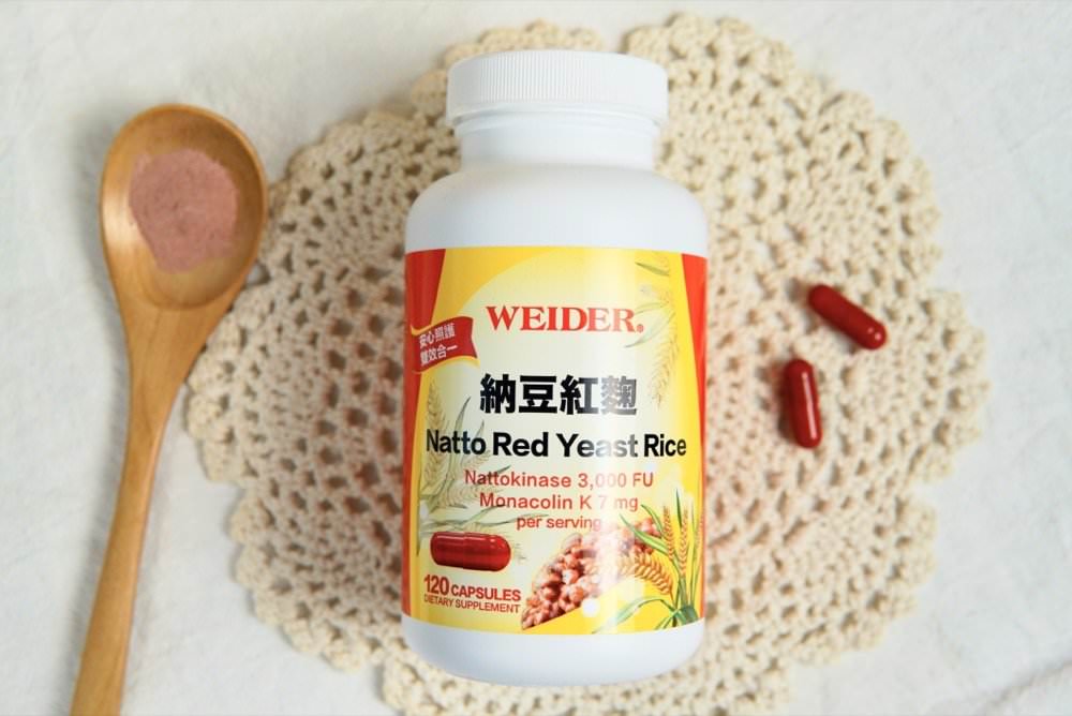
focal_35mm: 45
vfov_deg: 29.9
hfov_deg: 43.6
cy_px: 358
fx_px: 1341
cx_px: 536
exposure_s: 1/160
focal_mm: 30
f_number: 4.5
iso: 160
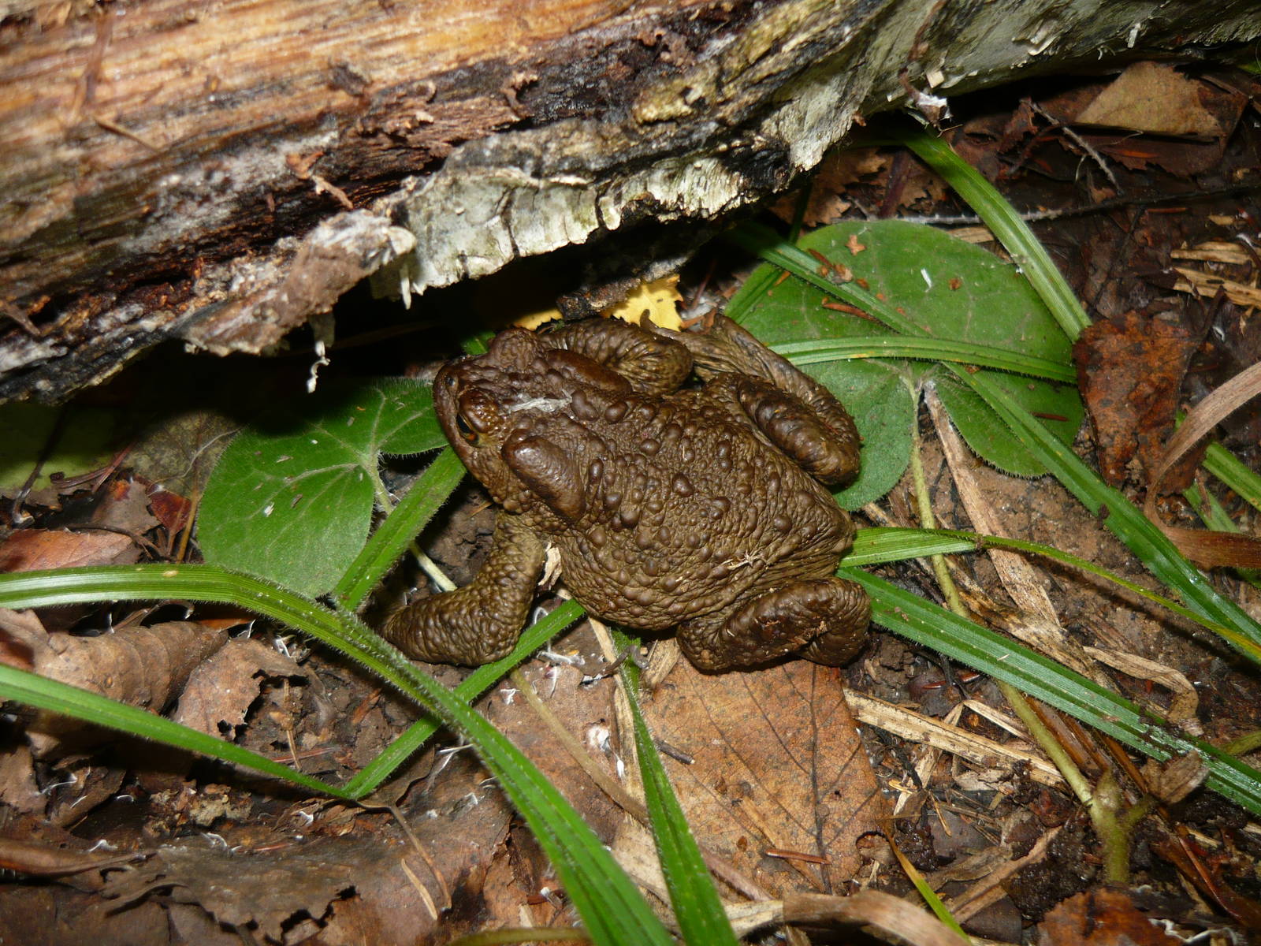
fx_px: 1202
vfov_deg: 42.9
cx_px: 630
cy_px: 473
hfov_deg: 55.4
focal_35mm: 33
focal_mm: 5.5
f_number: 2.8
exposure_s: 1/30
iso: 100
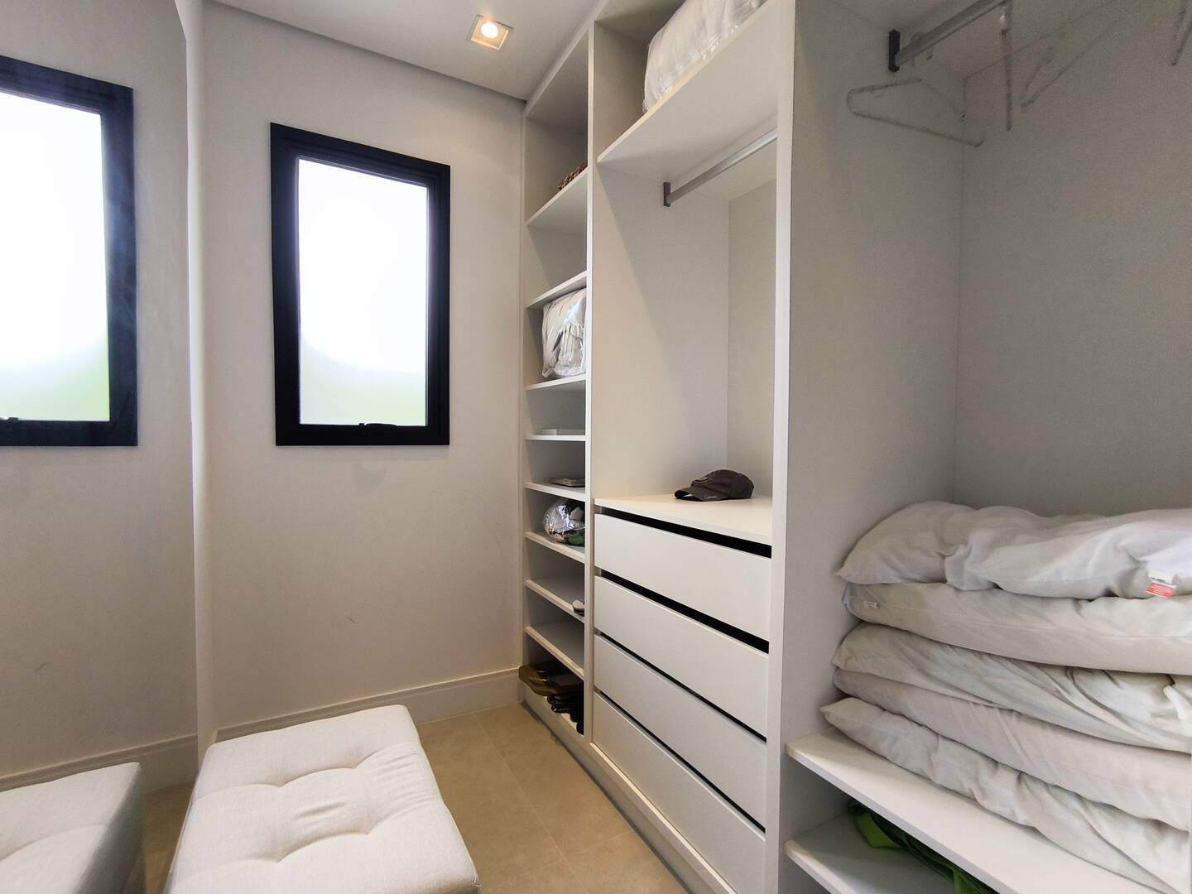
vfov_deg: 78.1
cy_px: 447
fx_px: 551
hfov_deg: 94.5
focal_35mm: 16
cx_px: 596
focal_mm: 1.65
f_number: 2.2
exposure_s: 1/120
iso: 64
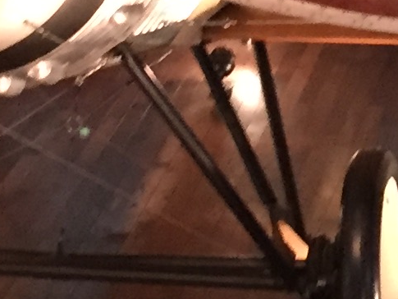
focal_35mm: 195
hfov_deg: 10.1
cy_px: -68
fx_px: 2243
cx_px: 277
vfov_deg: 7.5
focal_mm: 4.15
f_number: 2.2
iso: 320
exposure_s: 1/15
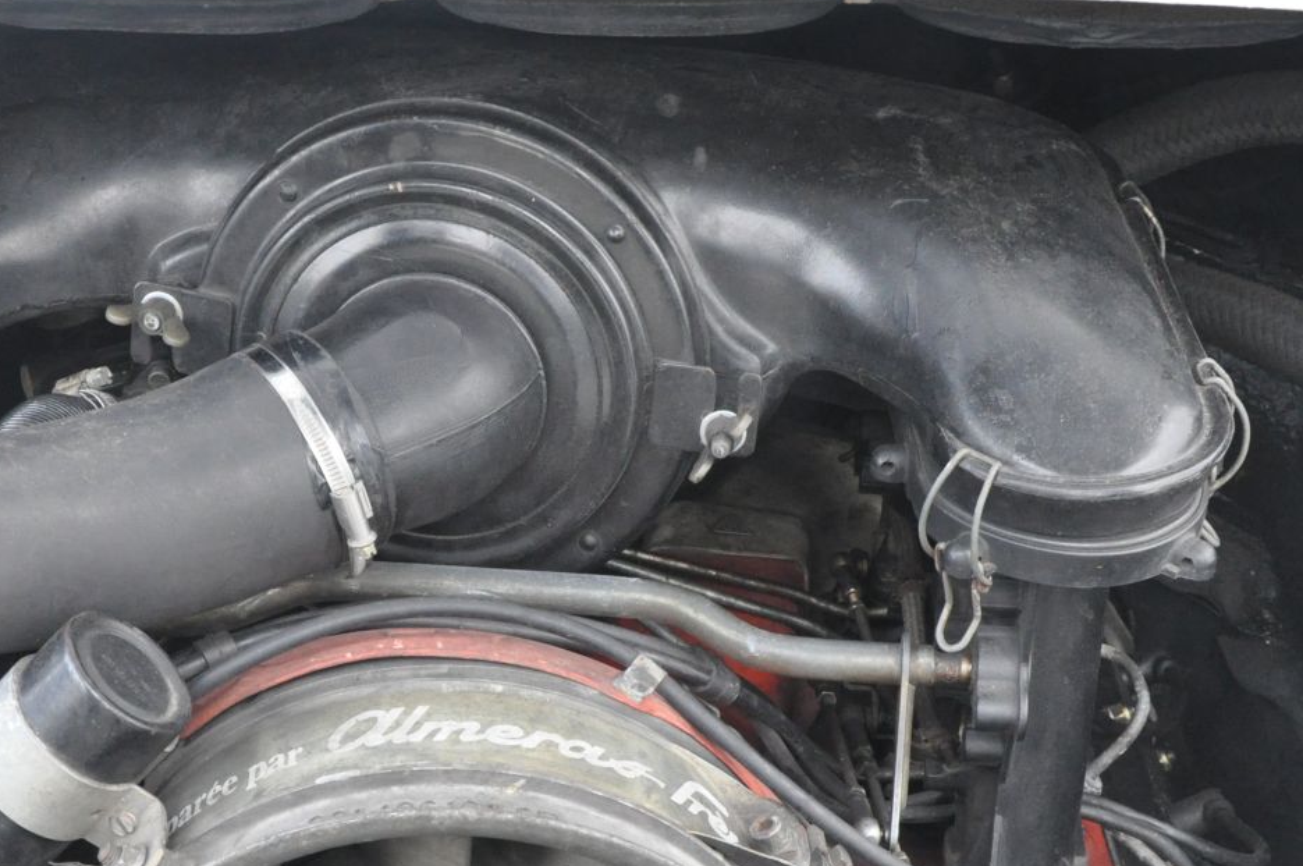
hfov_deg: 26.8
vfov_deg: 18.0
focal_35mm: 75
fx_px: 2712
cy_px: 681
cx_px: 419
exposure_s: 1/60
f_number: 8
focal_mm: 26
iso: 1600
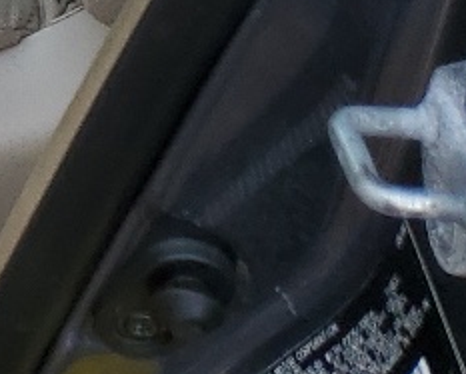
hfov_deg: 8.9
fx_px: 2403
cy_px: -808
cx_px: -952
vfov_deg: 7.6
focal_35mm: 174
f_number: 1.5
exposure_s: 1/625
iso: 50
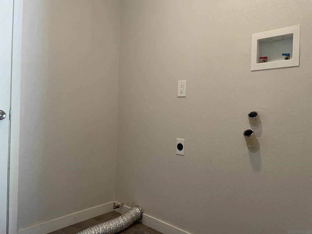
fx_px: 234
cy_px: 117
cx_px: 156
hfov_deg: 67.3
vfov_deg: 53.1
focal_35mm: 26
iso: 200
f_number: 1.6
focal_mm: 4.2
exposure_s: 1/60
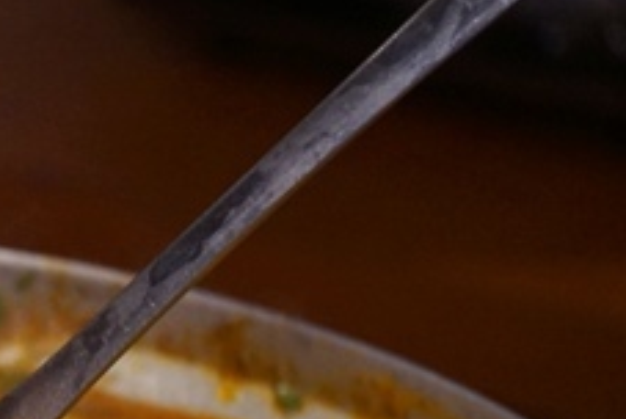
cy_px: 666
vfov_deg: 6.6
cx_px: -383
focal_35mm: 204
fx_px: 3552
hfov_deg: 9.7
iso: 3200
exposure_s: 1/160
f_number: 5
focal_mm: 58
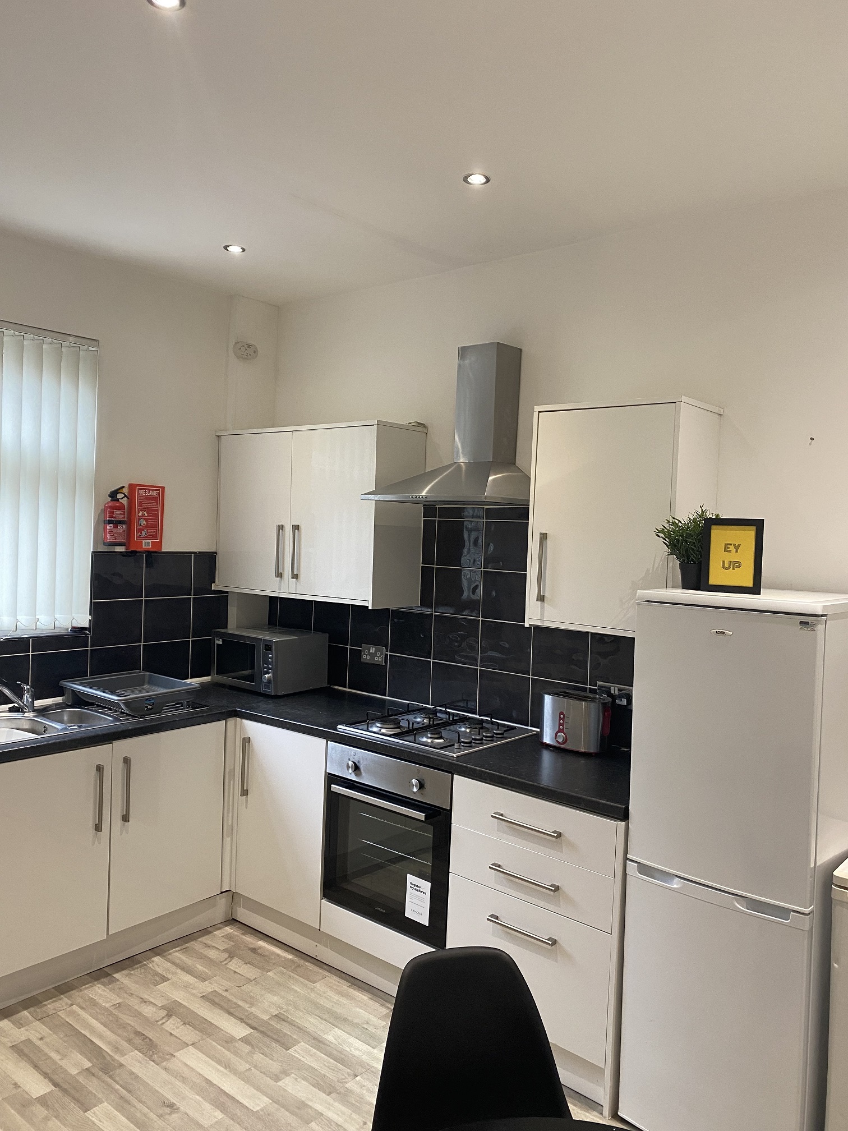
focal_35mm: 26
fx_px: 849
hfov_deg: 53.1
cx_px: 424
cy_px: 566
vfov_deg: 67.3
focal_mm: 4.25
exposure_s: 1/50
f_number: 1.8
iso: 125
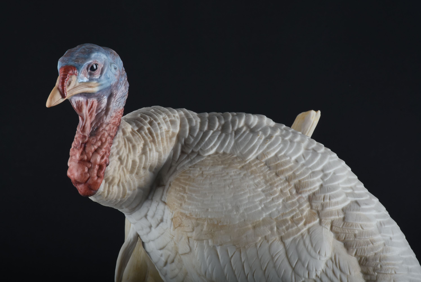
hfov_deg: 9.8
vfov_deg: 6.6
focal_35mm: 210
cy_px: 141
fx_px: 2458
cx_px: 210
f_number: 22
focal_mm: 140
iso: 320
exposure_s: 1/250
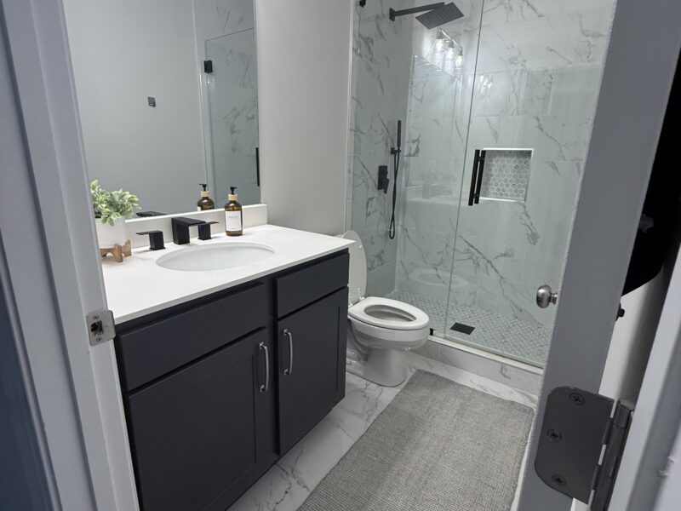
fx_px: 275
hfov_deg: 102.1
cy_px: 256
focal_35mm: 14
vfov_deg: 85.7
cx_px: 340
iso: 320
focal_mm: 2.22
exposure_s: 1/120
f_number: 2.2
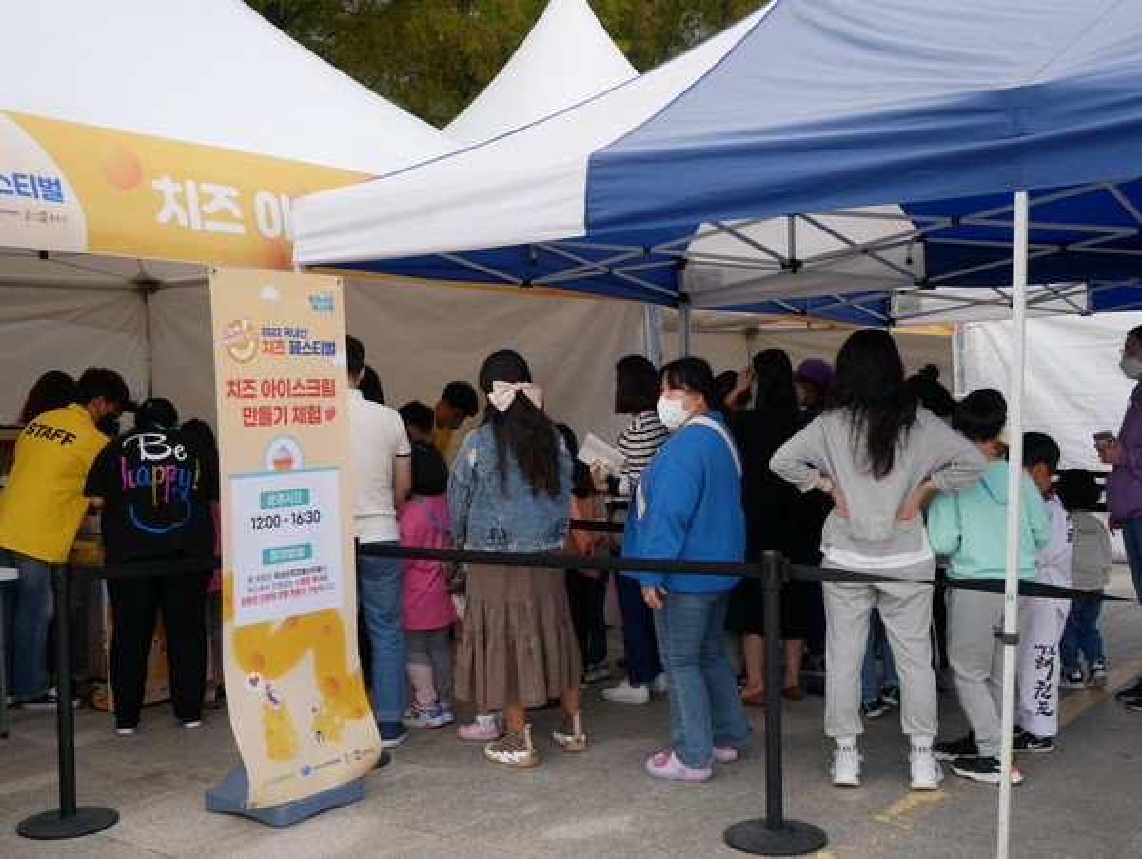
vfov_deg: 36.0
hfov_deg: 46.8
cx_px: 571
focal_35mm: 40
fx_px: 1321
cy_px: 430
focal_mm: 20
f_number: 5
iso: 200
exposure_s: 1/160
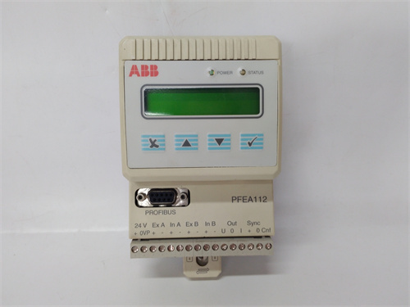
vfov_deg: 51.4
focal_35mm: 27
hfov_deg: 65.3
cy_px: 154
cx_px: 205
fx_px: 320
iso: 128
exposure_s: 1/33
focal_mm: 3.79
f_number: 2
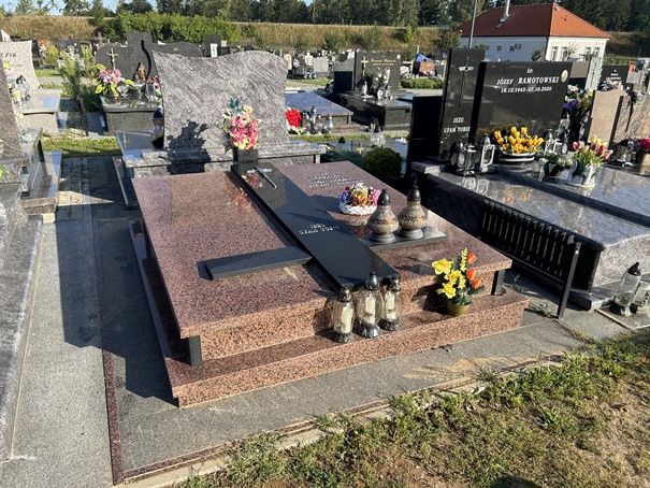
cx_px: 325
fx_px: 488
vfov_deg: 53.1
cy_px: 244
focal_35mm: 26
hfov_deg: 67.3
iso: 50
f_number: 1.5
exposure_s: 1/1698
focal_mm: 5.7
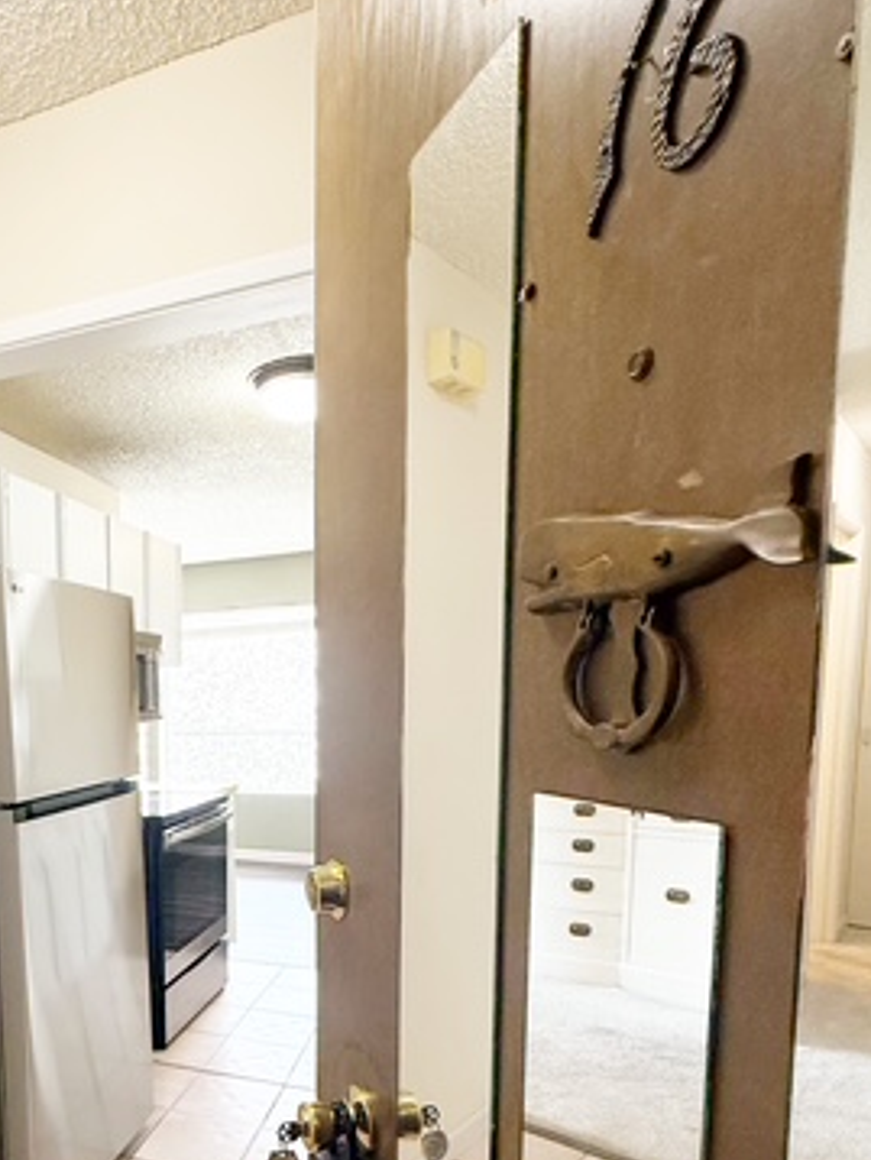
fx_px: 838
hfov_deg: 50.5
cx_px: 136
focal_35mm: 25
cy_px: 794
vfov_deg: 67.0
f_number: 2.2
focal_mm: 2.22
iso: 160
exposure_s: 1/120
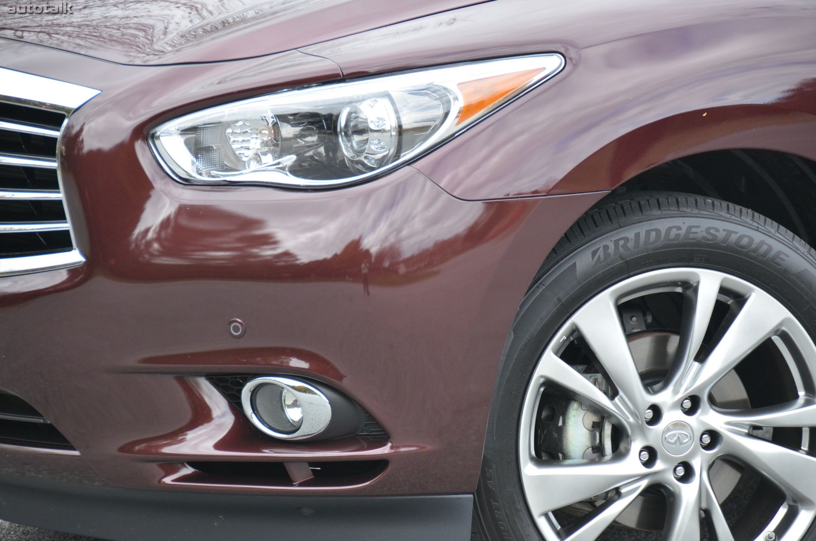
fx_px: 4581
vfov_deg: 6.8
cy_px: 270
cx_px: 408
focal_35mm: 202
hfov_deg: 10.2
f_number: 5.6
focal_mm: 135
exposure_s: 1/500
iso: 1250
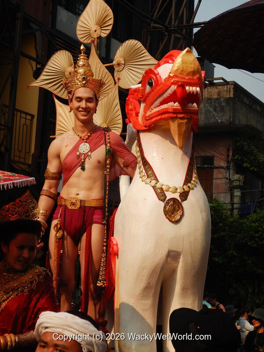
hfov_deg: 20.4
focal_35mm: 72
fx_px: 732
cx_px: 132
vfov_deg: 27.0
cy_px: 176
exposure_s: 1/800
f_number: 4.5
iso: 125
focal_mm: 13
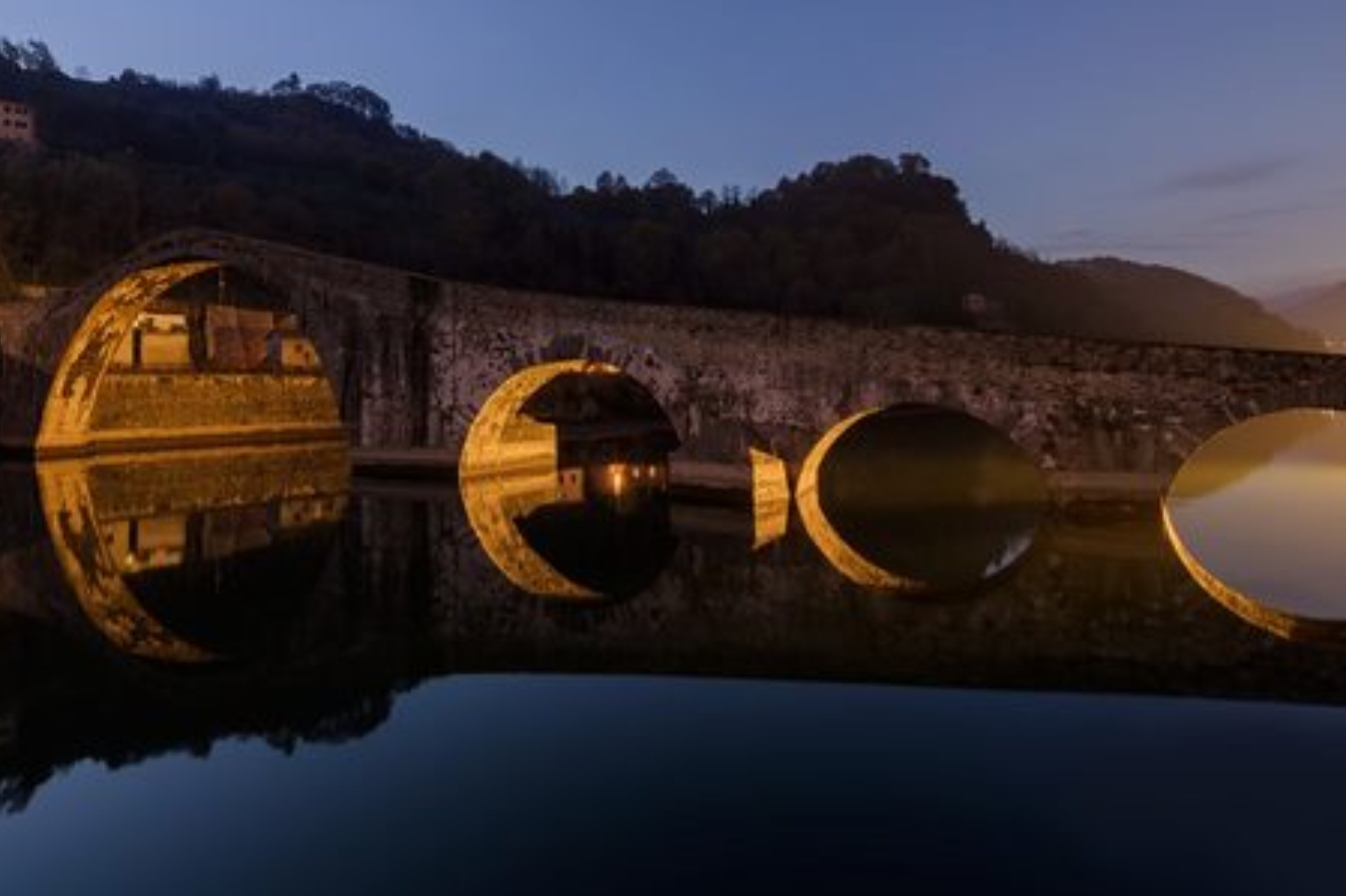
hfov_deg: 83.6
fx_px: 747
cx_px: 591
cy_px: 349
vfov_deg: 61.2
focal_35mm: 20
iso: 100
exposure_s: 30
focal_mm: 10
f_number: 9
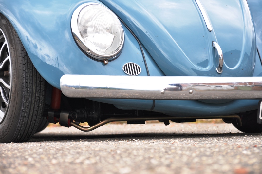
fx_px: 1221
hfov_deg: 12.2
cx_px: 131
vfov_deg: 8.1
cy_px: 87
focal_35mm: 168
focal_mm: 112
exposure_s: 1/100
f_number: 5.6
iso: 200
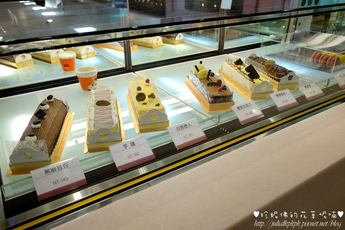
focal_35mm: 27
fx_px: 259
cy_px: 115
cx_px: 172
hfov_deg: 67.4
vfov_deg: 47.9
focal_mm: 18.2
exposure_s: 1/60
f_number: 3.6
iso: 250
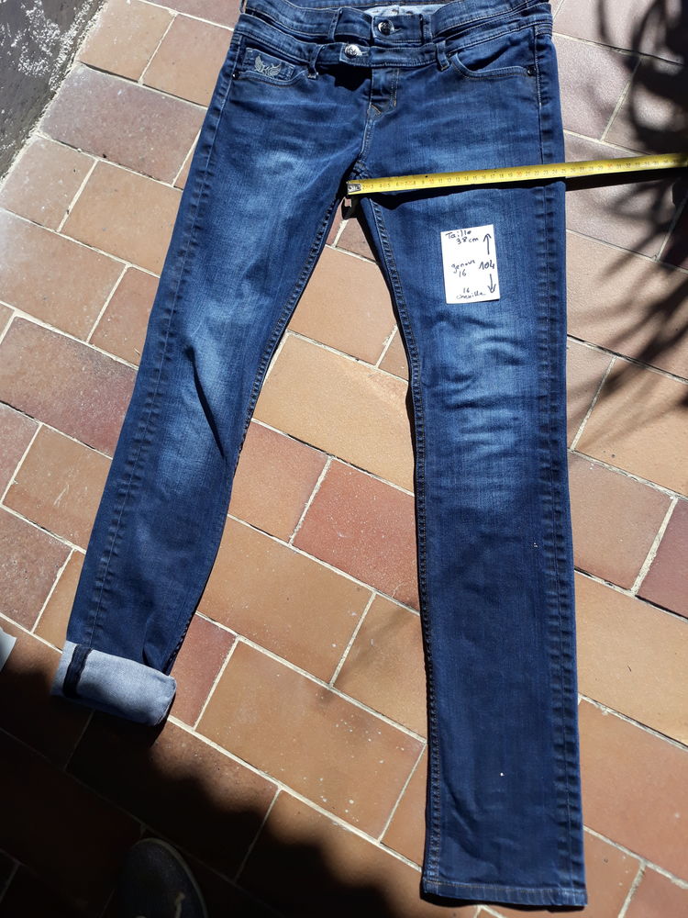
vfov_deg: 65.3
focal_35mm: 27
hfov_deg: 51.4
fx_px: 716
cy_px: 459
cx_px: 344
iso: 40
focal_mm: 3.71
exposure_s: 1/1629
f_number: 1.7
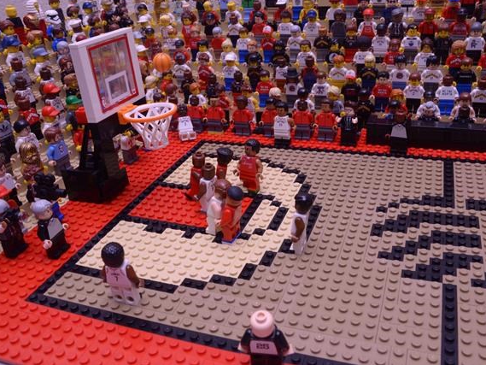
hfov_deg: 53.2
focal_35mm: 35
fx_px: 485
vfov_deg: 41.2
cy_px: 182
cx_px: 260
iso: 200
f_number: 11
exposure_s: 1.6
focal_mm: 21
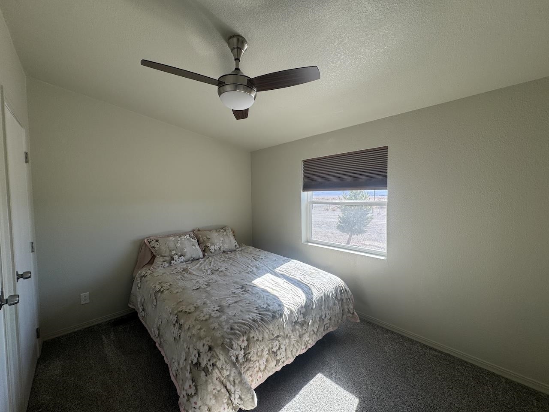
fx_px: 222
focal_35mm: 14
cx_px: 274
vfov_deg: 85.7
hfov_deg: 102.1
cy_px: 206
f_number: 2.2
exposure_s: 1/166
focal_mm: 2.22
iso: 40
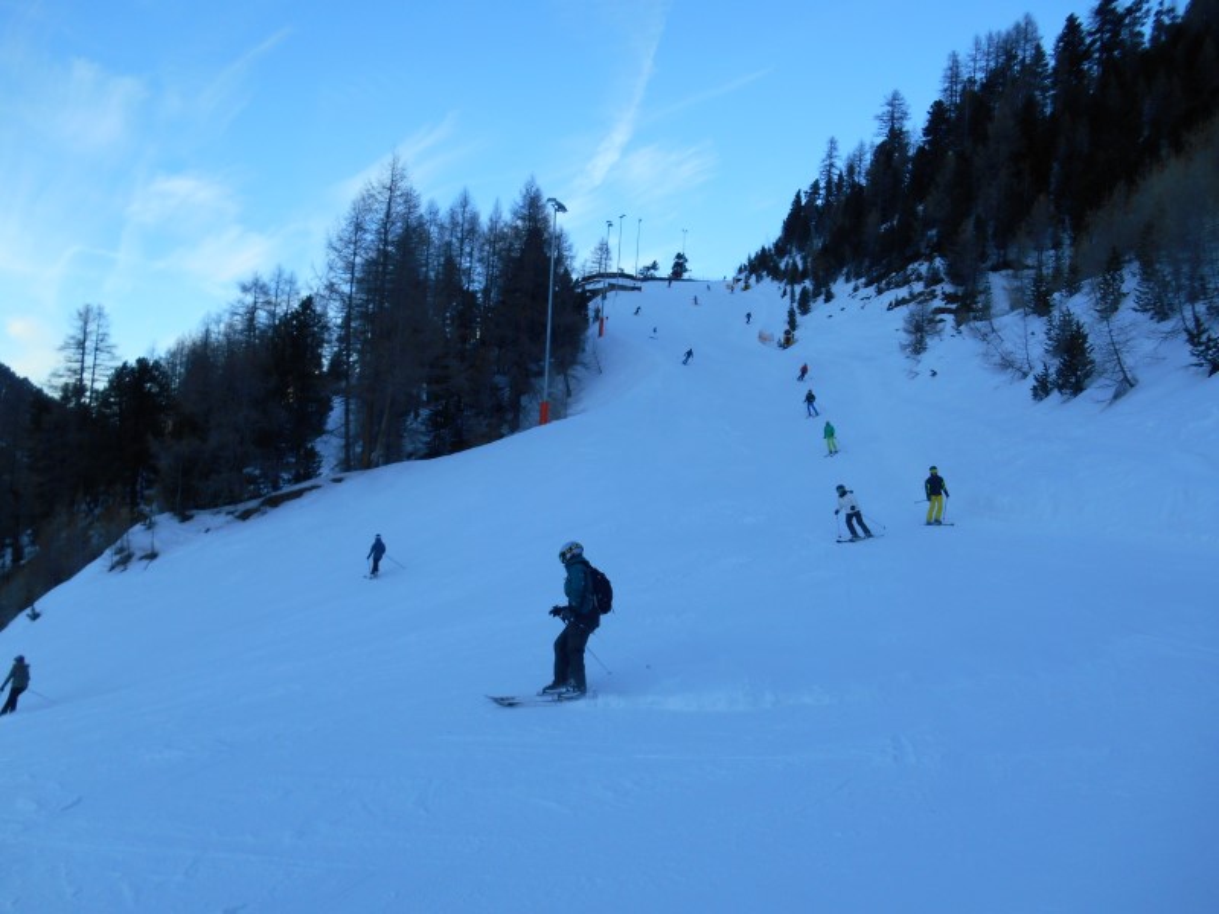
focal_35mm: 26
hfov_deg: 67.3
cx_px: 610
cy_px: 457
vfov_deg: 53.1
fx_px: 916
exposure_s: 1/400
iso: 80
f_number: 3.4
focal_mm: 4.7
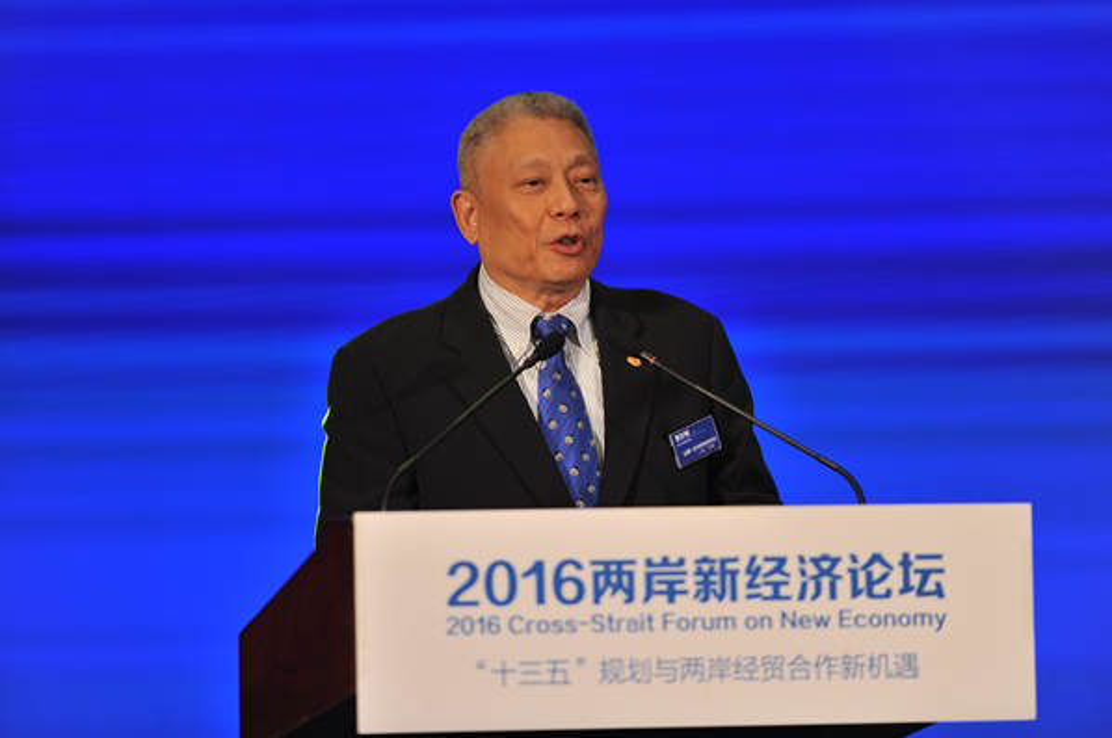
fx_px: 9254
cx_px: 556
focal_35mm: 300
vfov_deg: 4.6
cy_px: 369
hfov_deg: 6.9
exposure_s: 1/500
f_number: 2.8
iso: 1000
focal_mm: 300
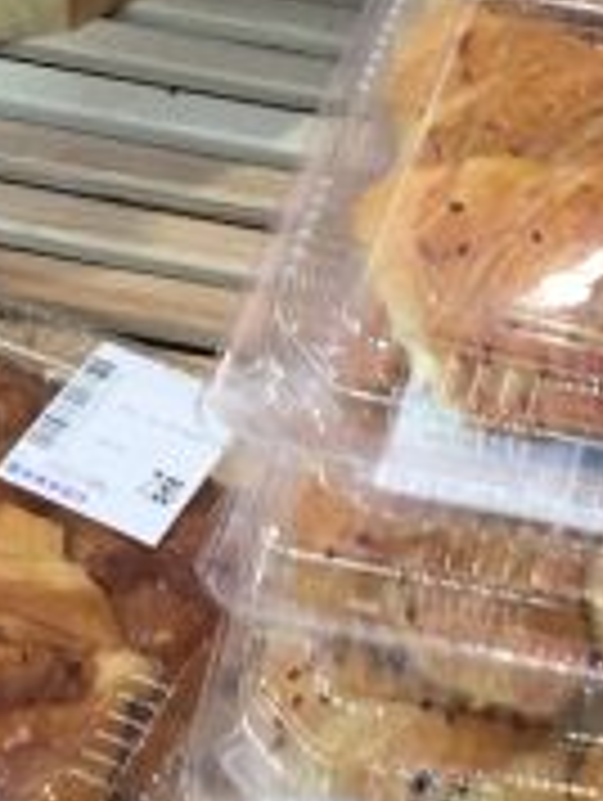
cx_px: 470
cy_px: -32
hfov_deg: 13.0
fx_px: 2641
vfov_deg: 16.8
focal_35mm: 114
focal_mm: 4.15
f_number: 2.2
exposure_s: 1/33
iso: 64
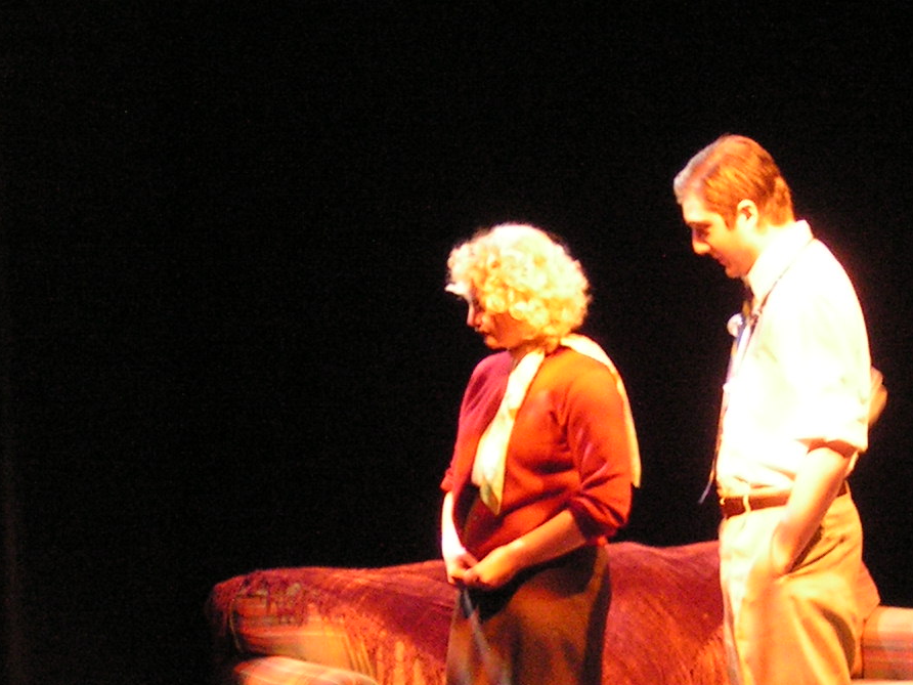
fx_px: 2822
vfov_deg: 13.8
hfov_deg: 18.3
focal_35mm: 107
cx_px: 649
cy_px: 512
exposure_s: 1/5
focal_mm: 7.1
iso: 200
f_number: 2.8
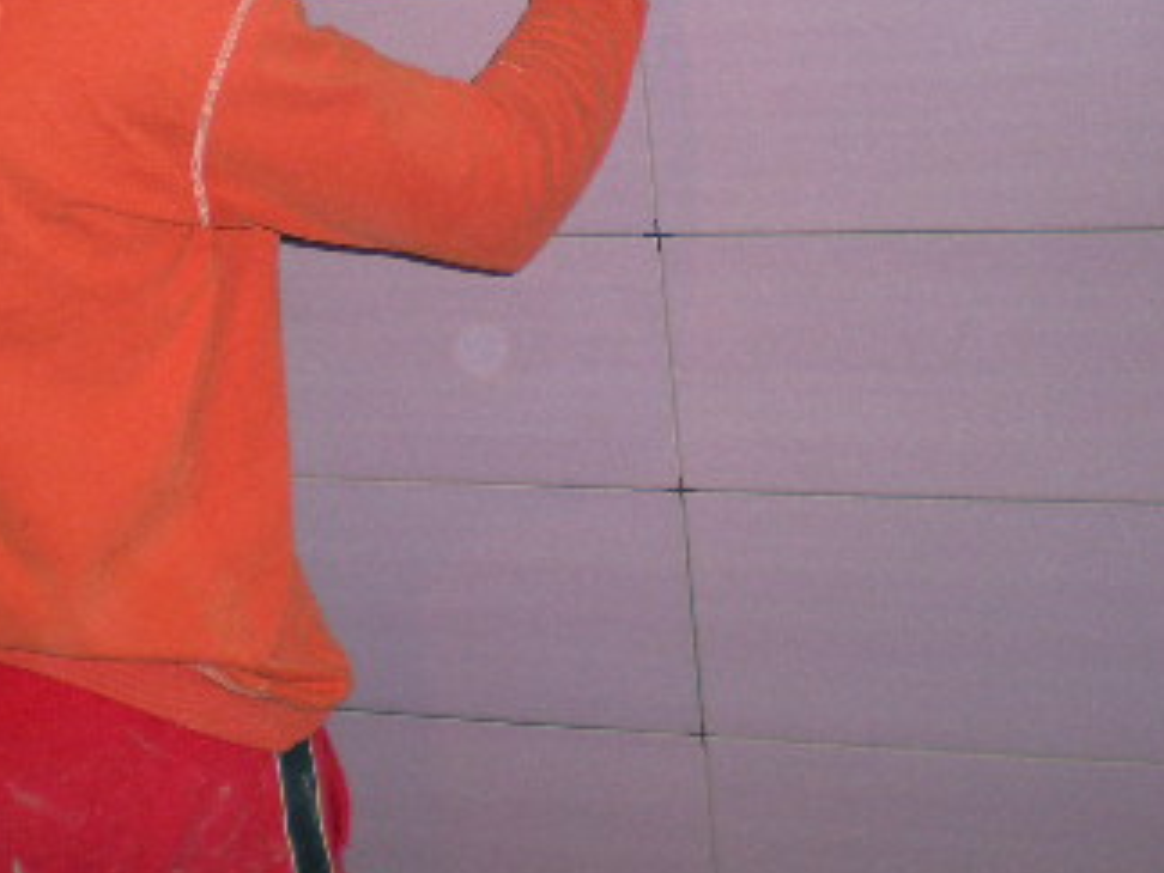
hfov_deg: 25.9
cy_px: 40
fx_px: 2522
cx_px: 402
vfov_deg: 19.2
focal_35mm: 75
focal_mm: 6.3
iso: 74
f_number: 3.1
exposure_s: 1/60
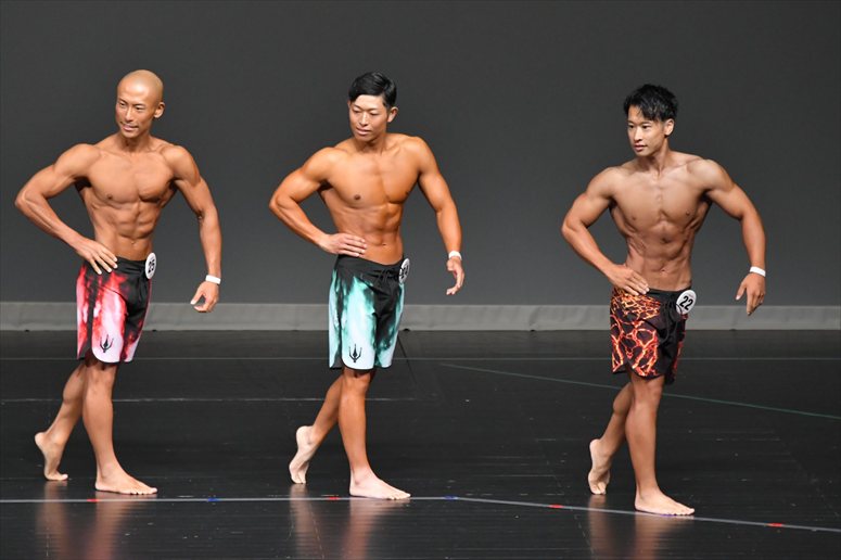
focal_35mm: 315
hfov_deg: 6.5
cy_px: 280
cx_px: 420
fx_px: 7355
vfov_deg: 4.4
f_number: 5.6
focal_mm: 210
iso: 4000
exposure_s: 1/400
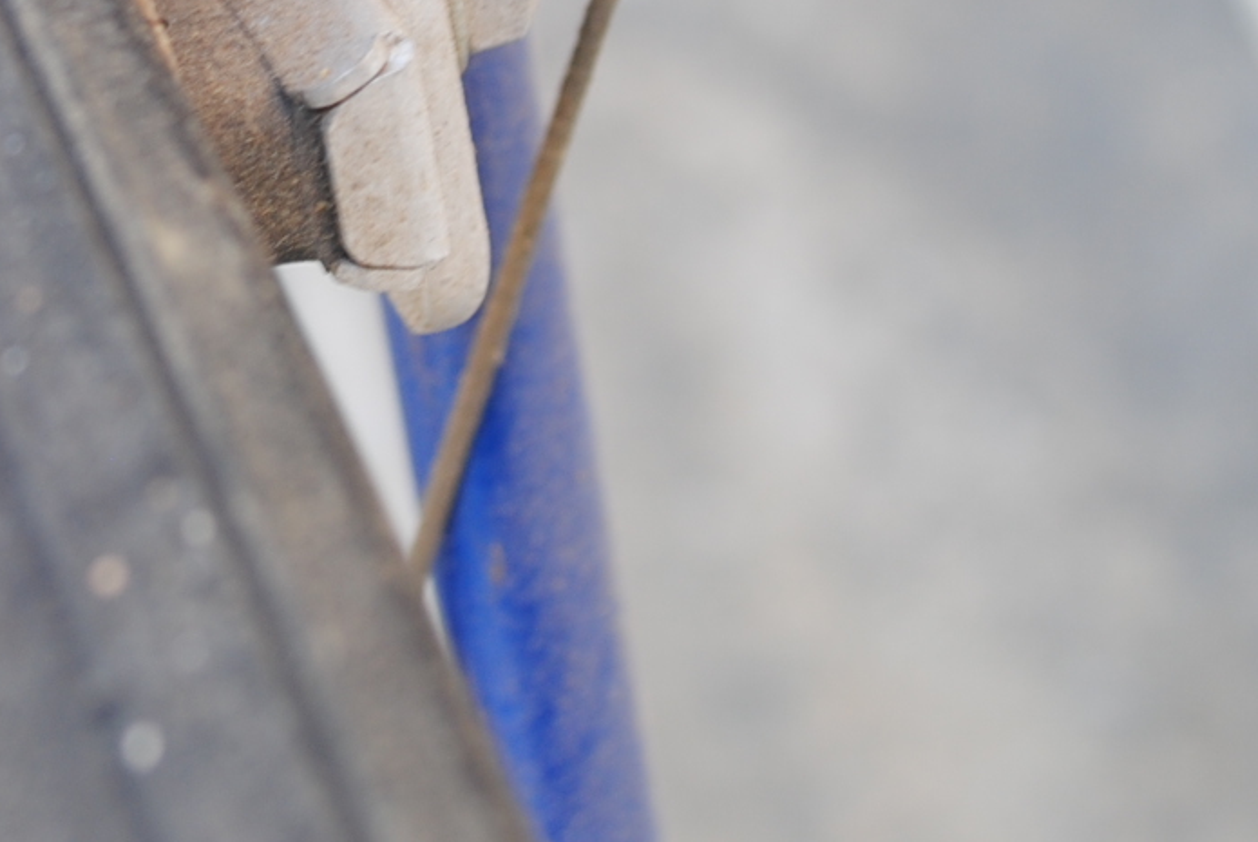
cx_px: 201
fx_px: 4967
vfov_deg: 9.6
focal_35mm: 142
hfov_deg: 14.3
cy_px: -139
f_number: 5
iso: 100
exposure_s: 1/25
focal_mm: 34
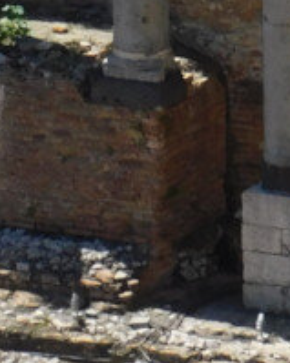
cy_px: -586
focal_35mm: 418
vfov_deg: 4.5
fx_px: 4488
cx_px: -279
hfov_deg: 3.7
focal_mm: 12.6
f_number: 4.3
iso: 125
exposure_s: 1/800
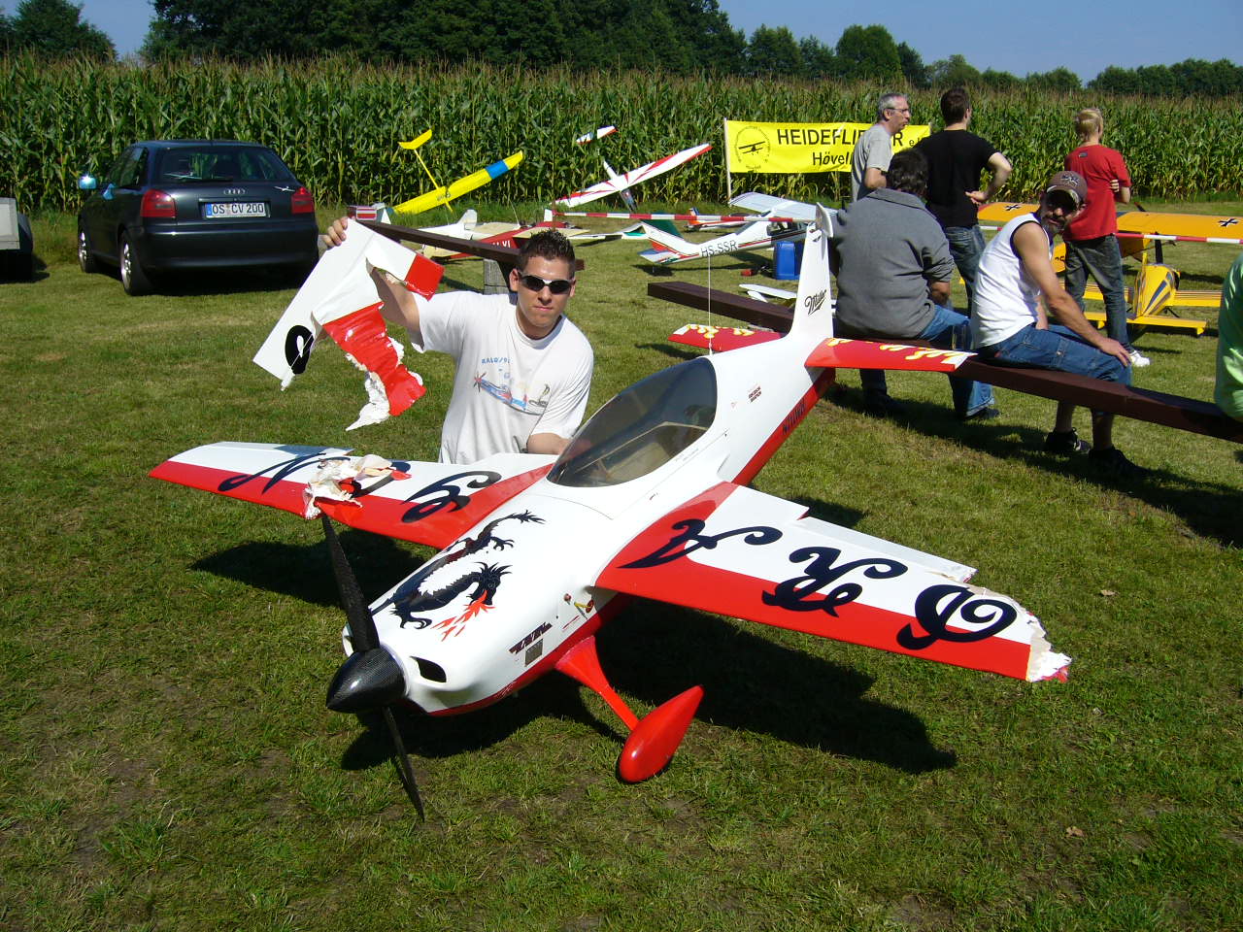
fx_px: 1257
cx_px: 622
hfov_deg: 52.6
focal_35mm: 35
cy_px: 466
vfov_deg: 40.7
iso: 80
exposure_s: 1/500
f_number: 5.6
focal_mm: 5.8
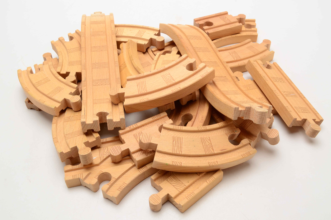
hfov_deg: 46.5
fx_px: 385
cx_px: 166
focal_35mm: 42
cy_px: 110
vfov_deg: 31.8
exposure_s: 1/160
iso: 100
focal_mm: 28
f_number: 22
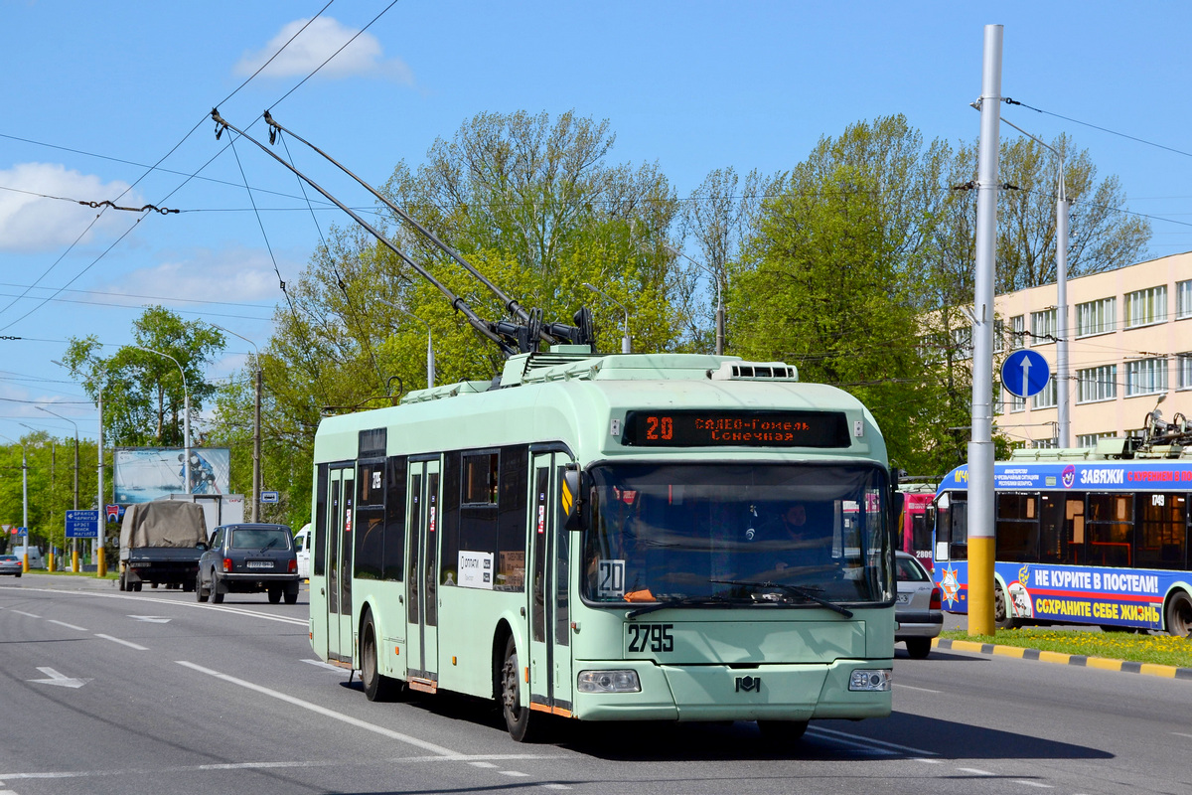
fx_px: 3278
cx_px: 596
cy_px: 398
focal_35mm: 99
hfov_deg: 20.6
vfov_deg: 13.8
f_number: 11
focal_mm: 66
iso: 100
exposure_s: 1/400
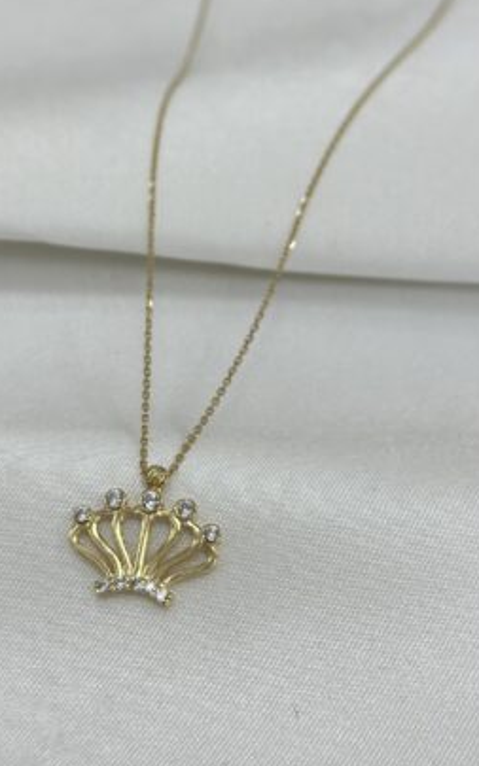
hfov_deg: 19.3
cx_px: 155
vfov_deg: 30.6
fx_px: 1400
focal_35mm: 67
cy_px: 370
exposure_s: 1/529
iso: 80
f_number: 1.78
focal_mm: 6.86
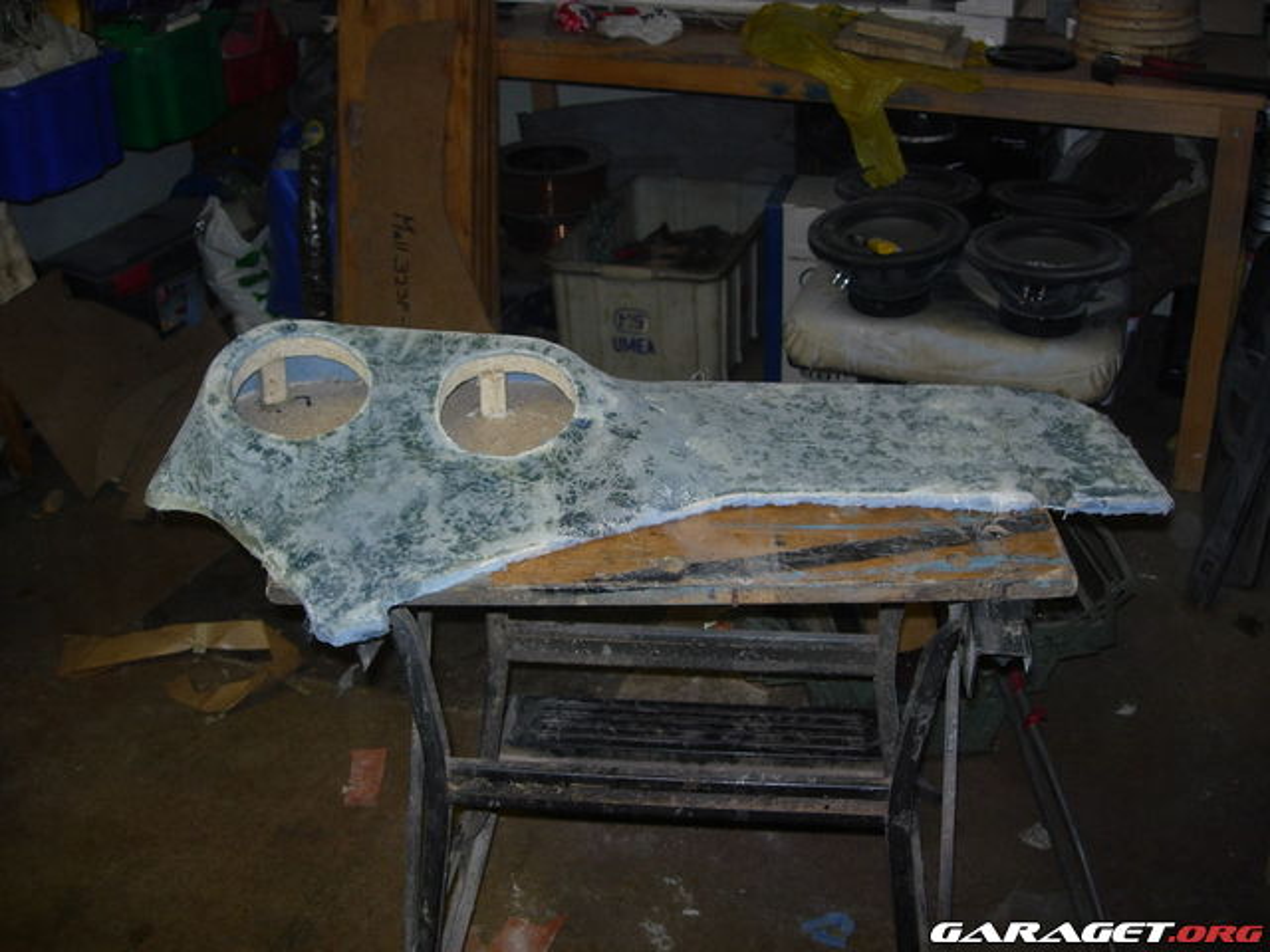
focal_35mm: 38
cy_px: 476
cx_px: 635
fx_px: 1394
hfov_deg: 49.0
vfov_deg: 37.7
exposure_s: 1/64
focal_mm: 7.8
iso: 79
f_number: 2.8
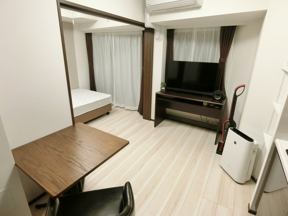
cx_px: 144
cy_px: 108
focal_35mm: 19
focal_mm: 4.06
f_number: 2.7
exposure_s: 1/60
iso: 400
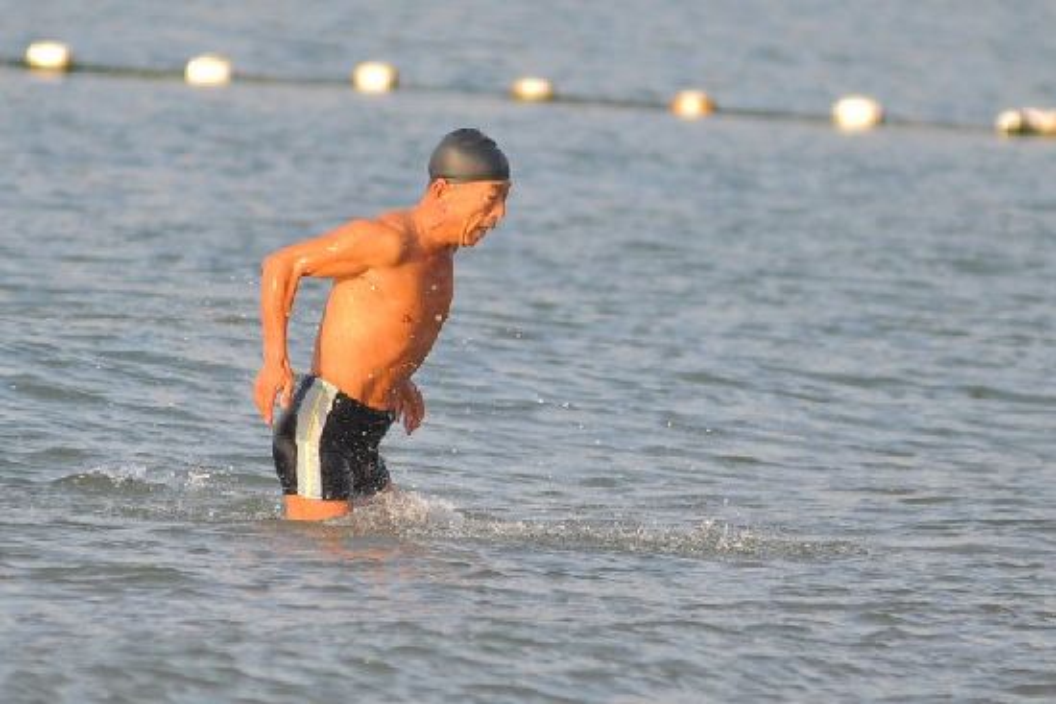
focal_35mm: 300
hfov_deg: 6.9
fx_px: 8802
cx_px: 528
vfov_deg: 4.6
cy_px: 352
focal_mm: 200
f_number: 3.5
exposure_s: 1/800
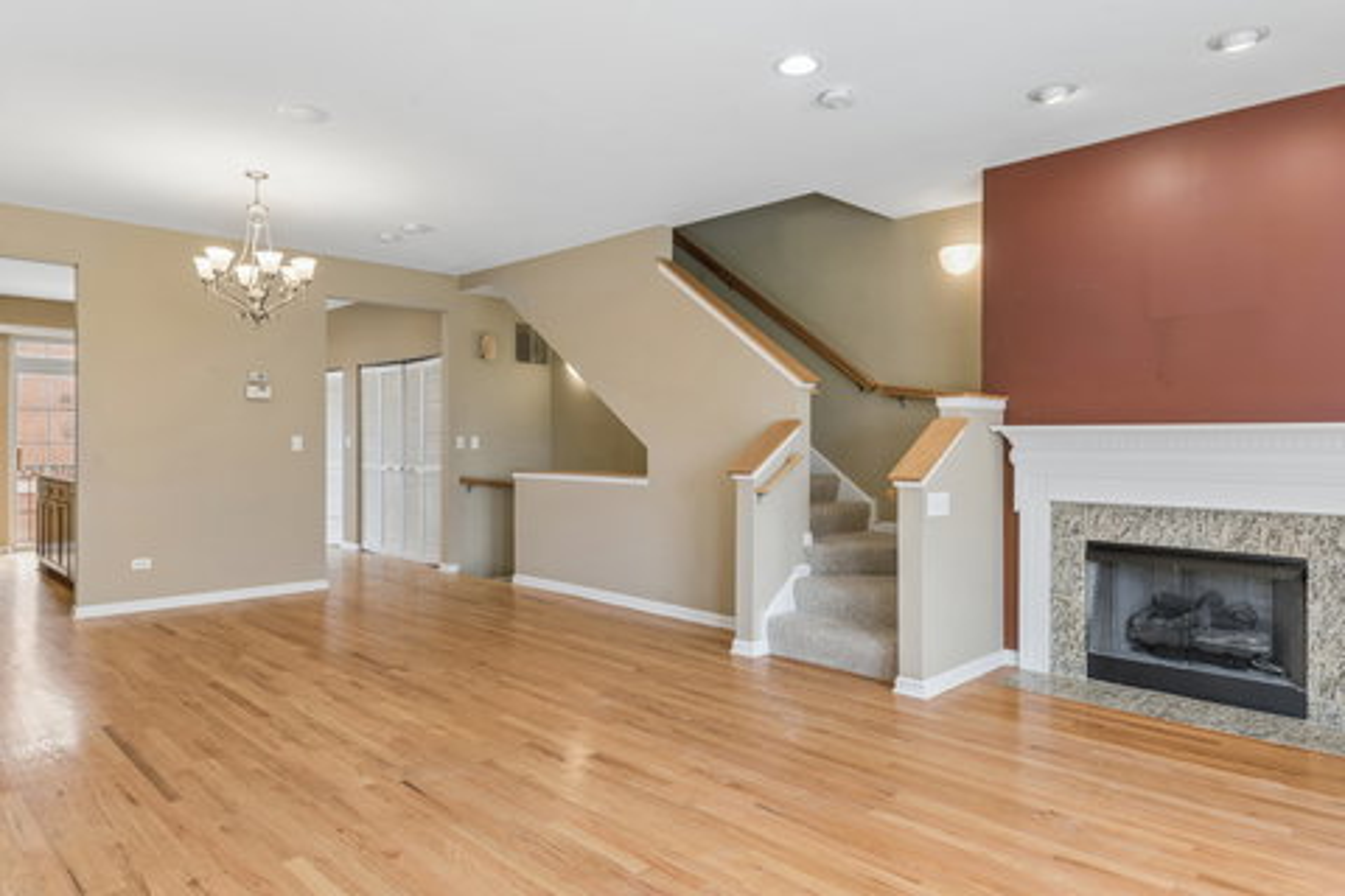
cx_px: 672
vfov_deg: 59.5
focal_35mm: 21
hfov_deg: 81.2
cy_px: 448
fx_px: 785
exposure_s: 1/20
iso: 200
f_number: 8
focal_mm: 21
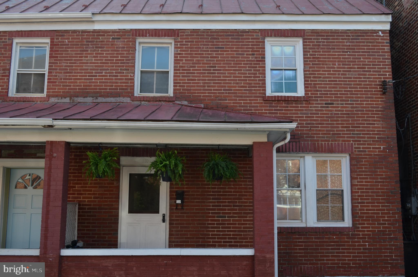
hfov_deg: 49.6
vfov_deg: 34.1
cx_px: 209
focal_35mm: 39
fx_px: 452
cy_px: 138
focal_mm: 26
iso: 200
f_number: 7.1
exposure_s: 1/200
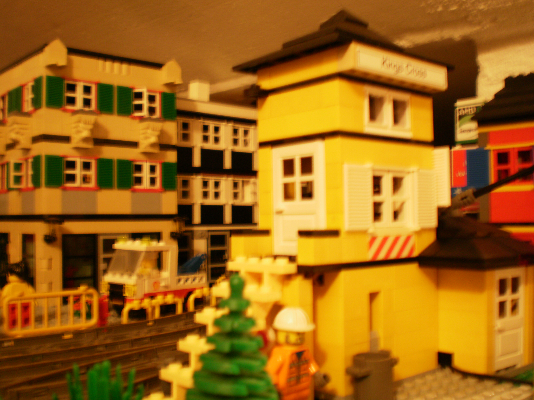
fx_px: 617
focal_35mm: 40
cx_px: 267
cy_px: 210
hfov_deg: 46.8
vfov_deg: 35.9
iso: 125
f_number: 3.1
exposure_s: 1/2
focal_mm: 6.3
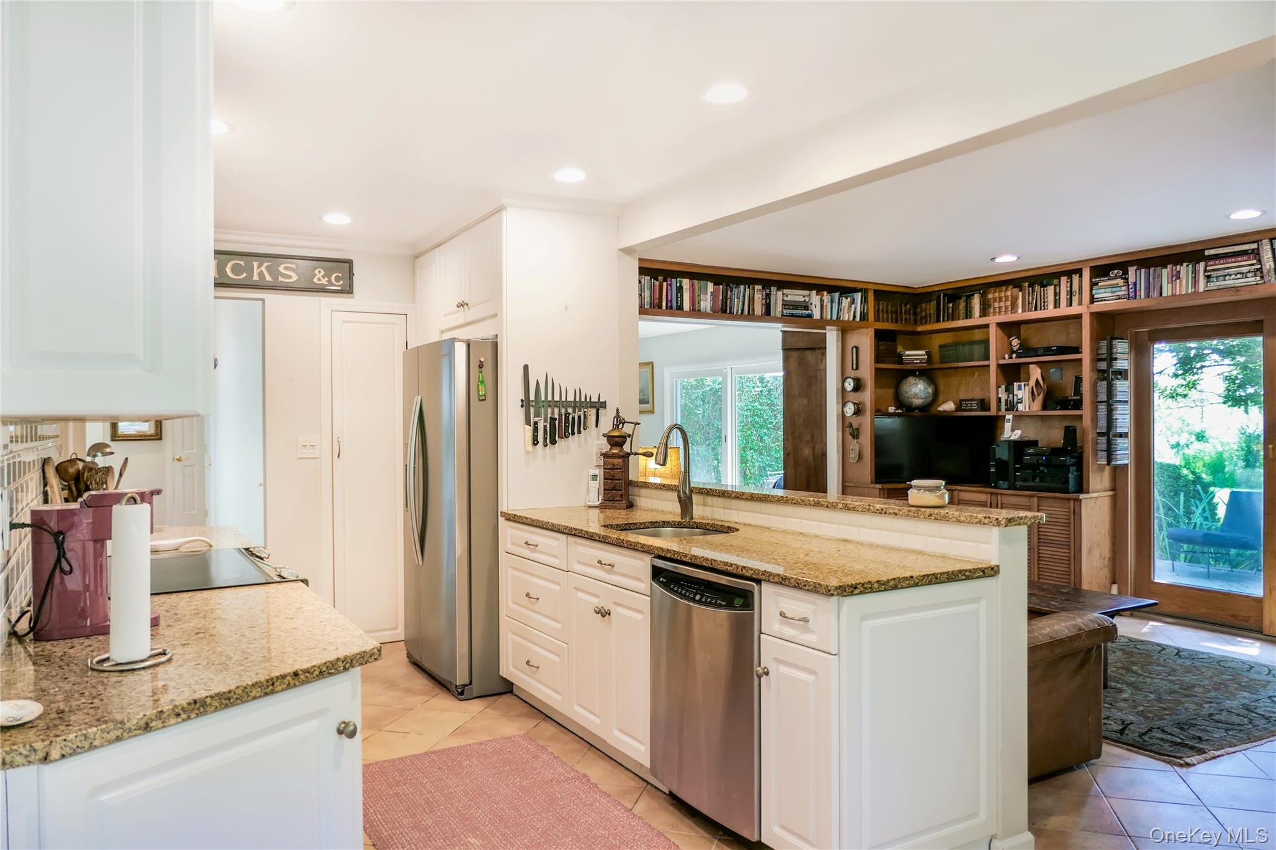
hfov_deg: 73.7
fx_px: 851
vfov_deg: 53.1
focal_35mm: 24
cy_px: 425
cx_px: 638
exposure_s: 1/125
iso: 125
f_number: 1.6
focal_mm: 8.8
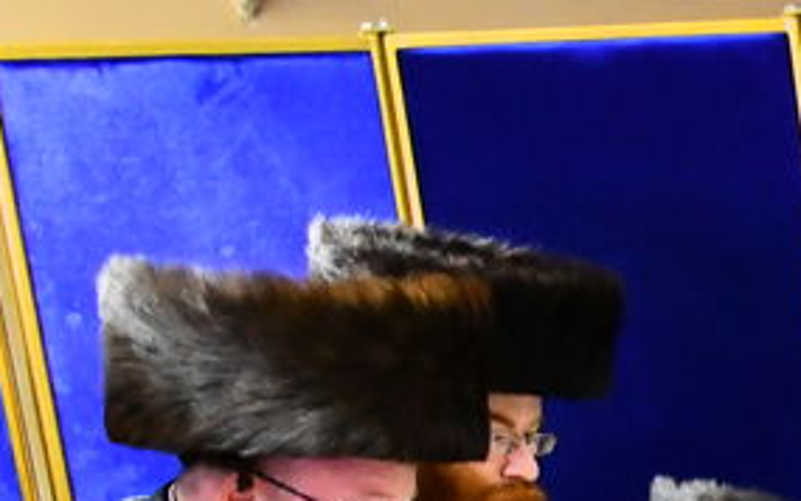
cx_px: 1897
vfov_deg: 8.9
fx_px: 3056
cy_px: 975
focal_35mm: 140
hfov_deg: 12.1
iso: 3200
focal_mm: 28
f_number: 5.6
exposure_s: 1/100
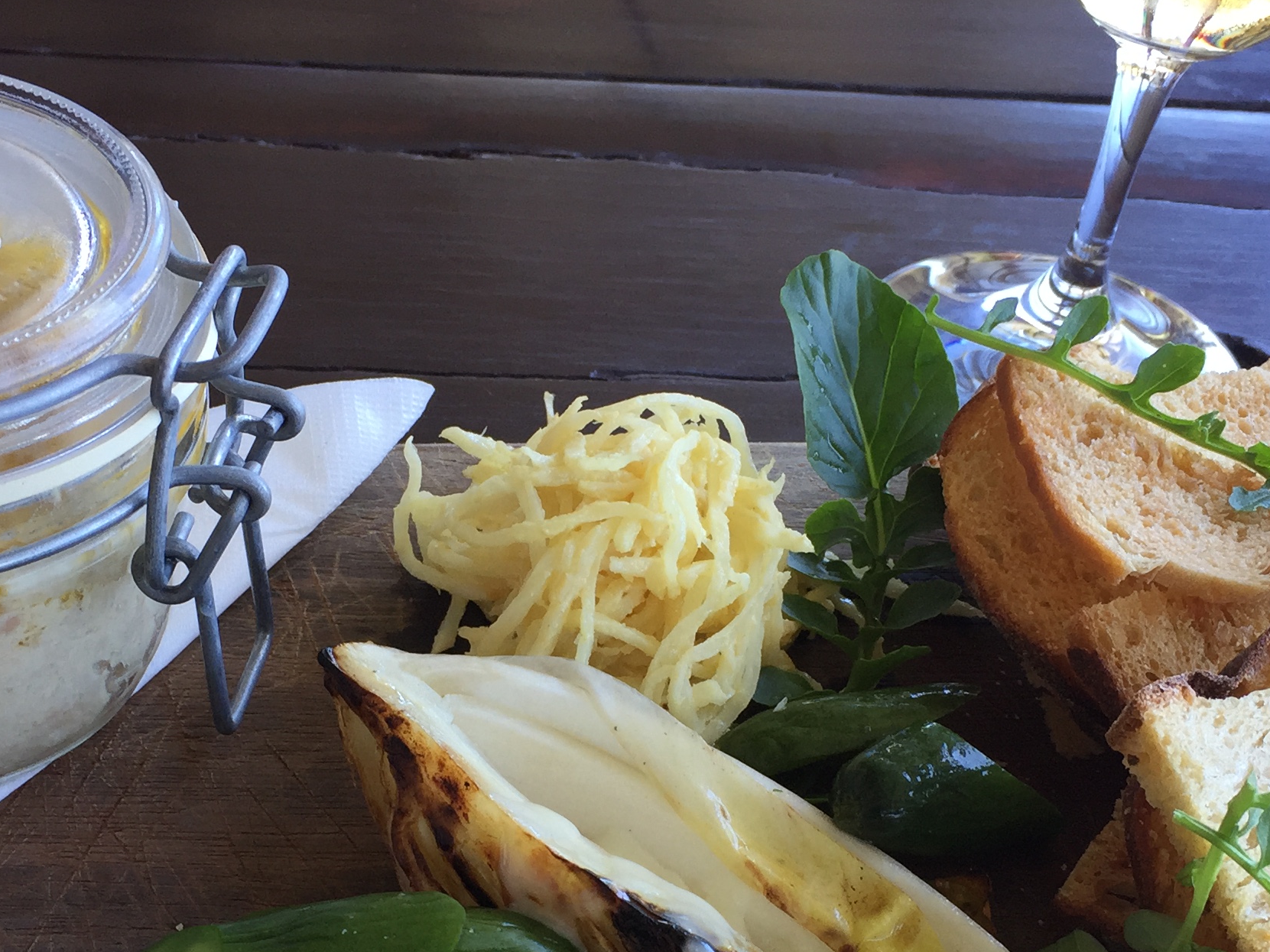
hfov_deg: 33.8
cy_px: 720
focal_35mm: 57
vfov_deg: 25.3
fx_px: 2091
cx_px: 583
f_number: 2.2
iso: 40
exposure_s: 1/100
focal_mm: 4.15
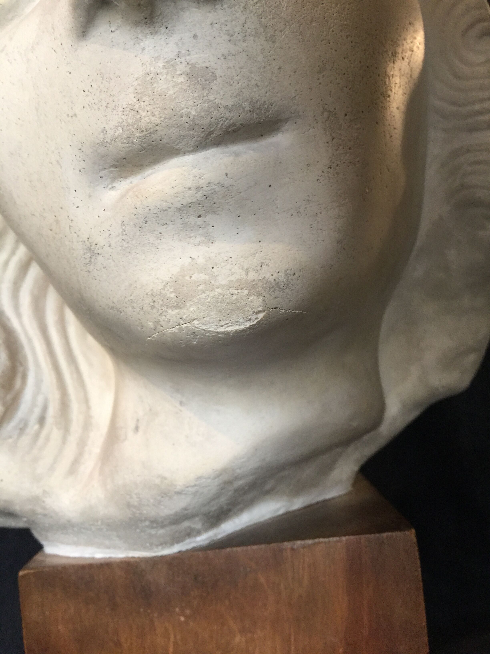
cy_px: 327
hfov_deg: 48.2
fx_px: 547
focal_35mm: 29
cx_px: 245
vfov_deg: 61.7
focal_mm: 4.15
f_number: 2.2
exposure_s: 1/33
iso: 64
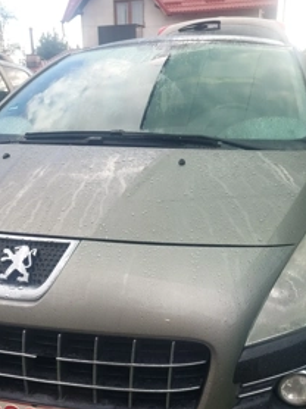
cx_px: 147
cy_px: 277
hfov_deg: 39.6
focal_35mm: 36
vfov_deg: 50.4
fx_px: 425
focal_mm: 5.23
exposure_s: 1/219
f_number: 1.8
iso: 40
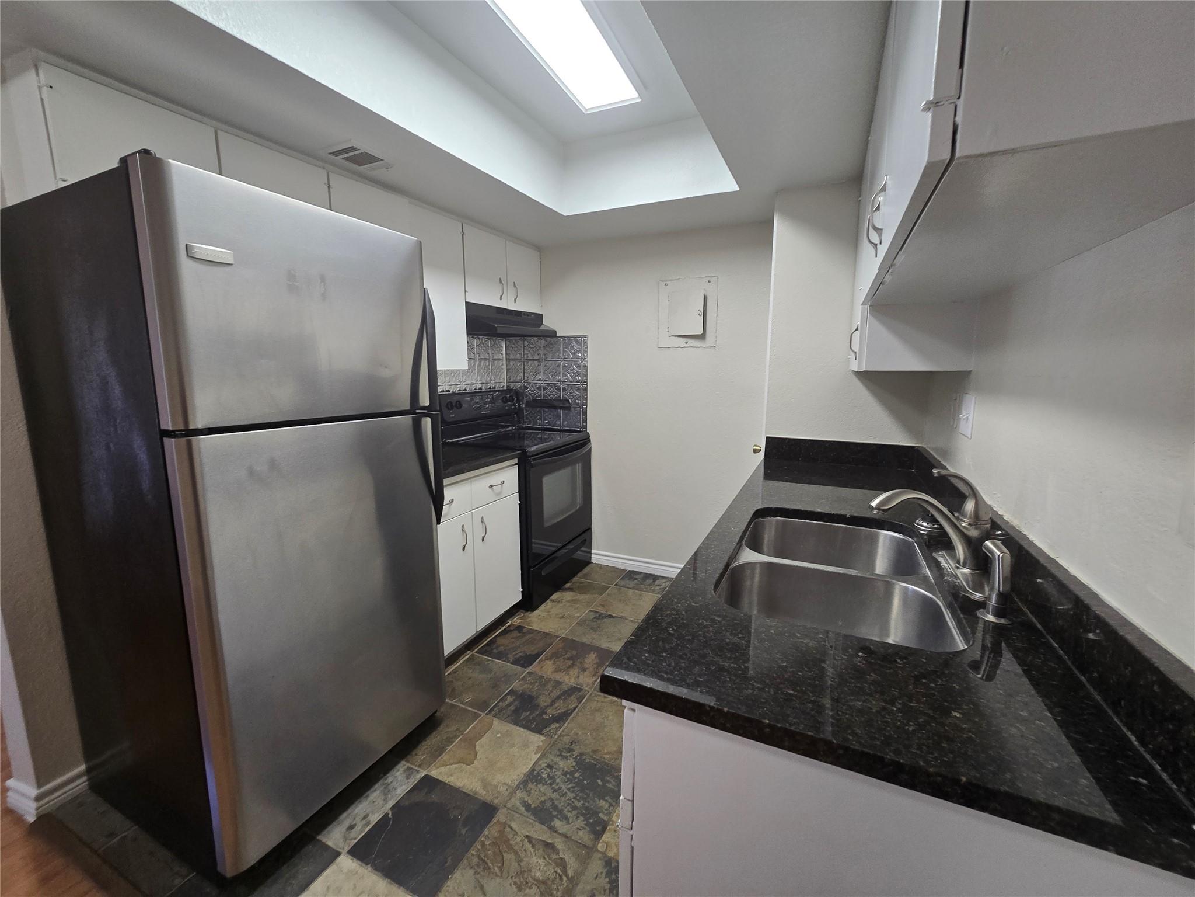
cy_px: 448
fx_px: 449
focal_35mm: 13
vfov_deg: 89.9
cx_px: 598
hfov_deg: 106.2
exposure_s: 1/60
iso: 125
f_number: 2.2
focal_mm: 2.2
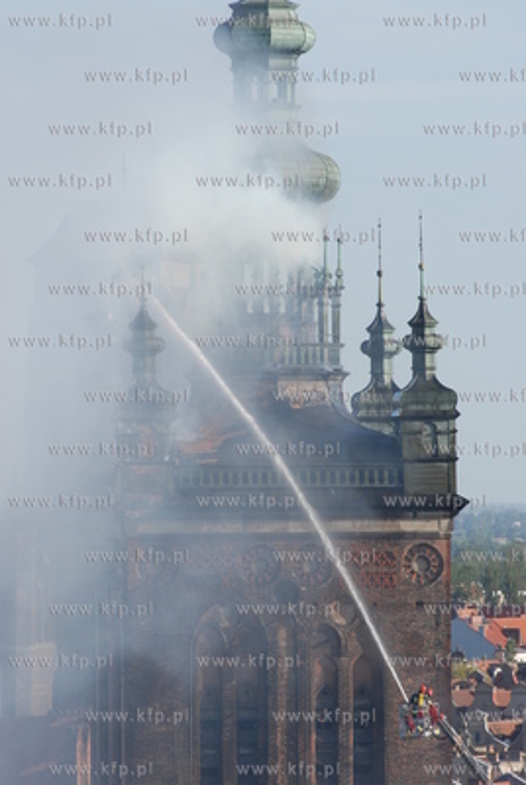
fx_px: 6552
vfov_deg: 6.9
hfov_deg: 4.6
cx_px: 263
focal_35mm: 300
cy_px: 392
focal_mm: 200
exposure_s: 1/320
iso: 100
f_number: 5.6
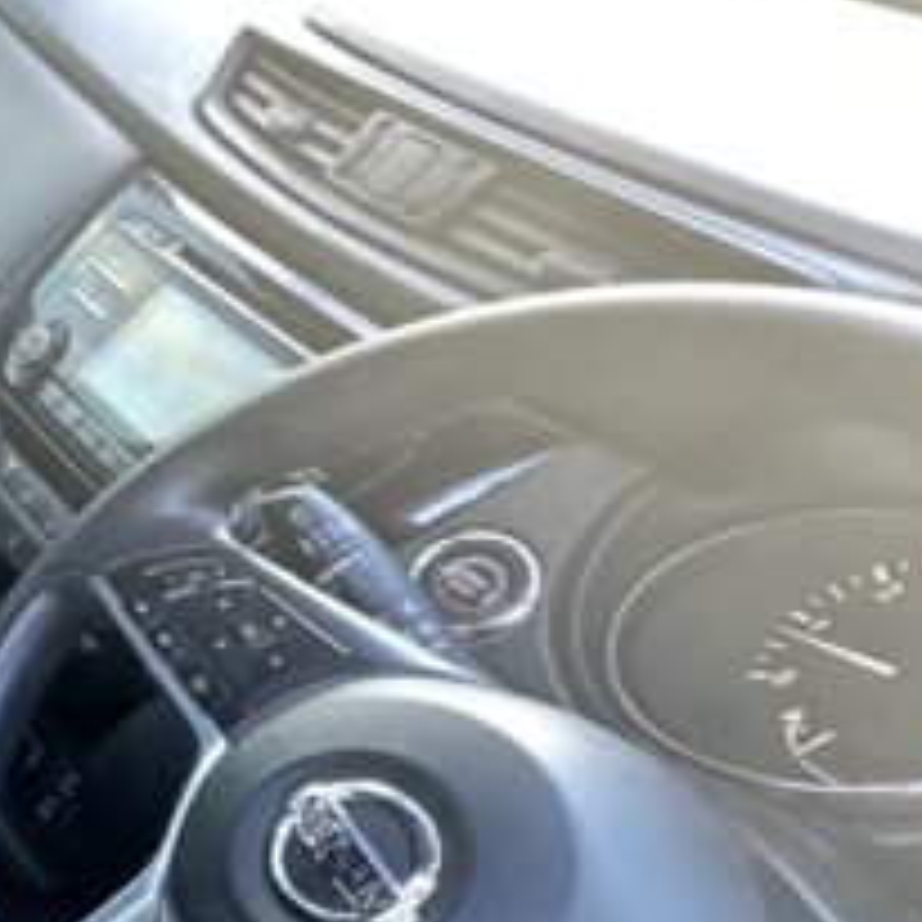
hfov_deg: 21.7
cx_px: -756
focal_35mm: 48
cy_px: 659
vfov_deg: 34.8
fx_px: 1446
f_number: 2.2
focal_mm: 2.22
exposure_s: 1/60
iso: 500
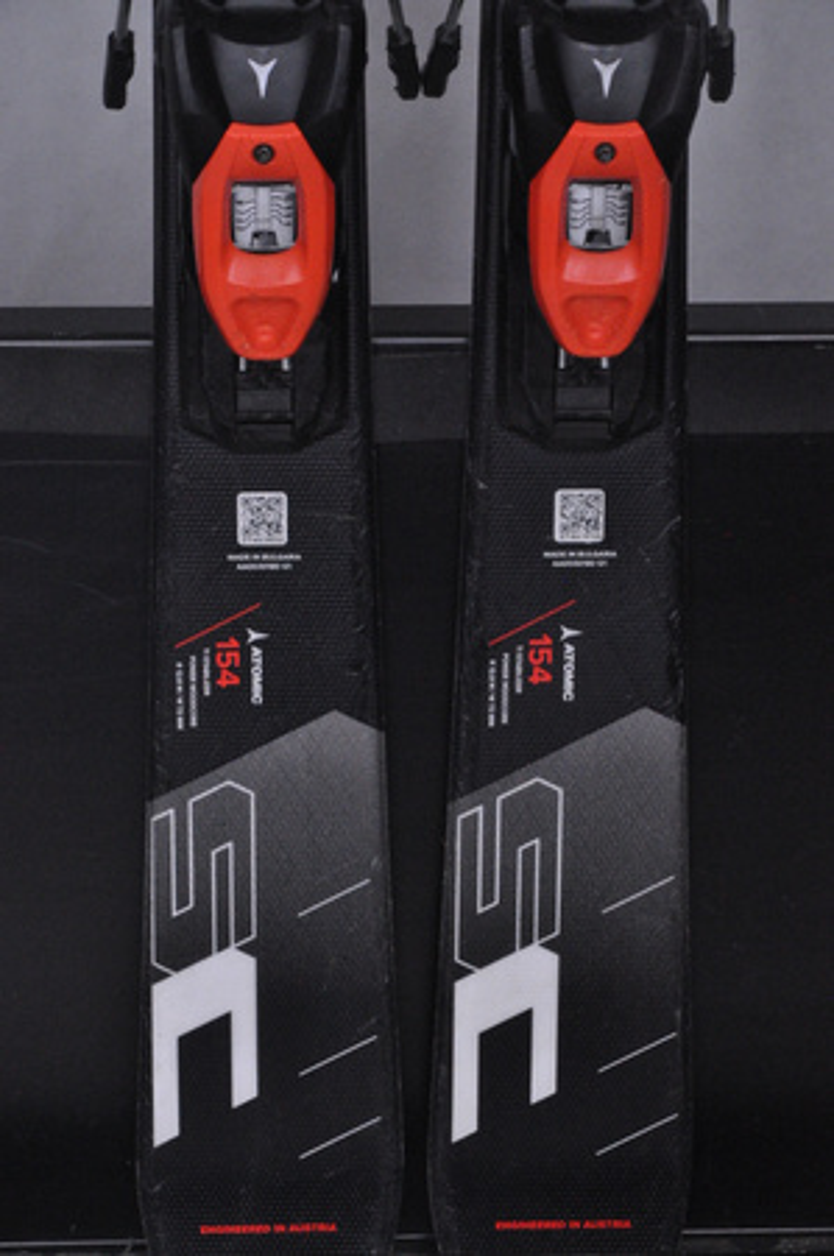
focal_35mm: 138
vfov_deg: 14.9
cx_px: 417
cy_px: 628
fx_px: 4806
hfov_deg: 9.9
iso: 3200
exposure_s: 1/125
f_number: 9.5
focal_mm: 92
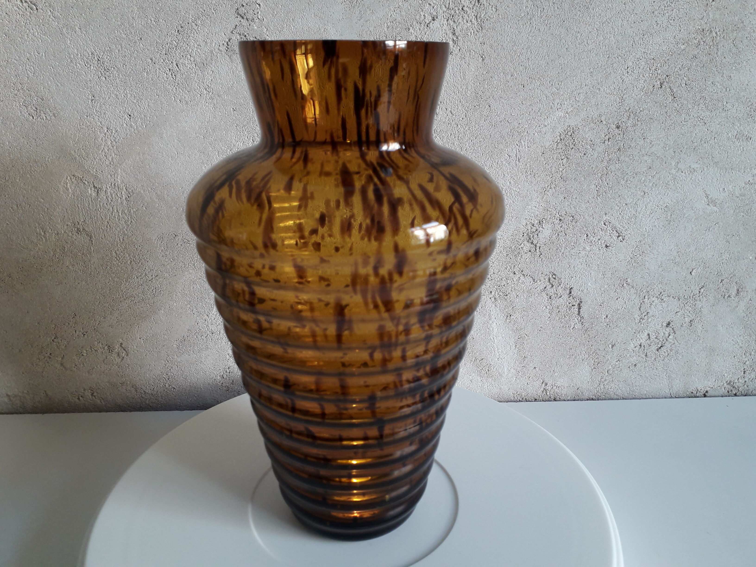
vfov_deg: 51.4
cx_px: 378
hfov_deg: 65.3
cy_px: 284
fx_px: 590
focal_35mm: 27
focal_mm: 3.6
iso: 80
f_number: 1.9
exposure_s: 1/50
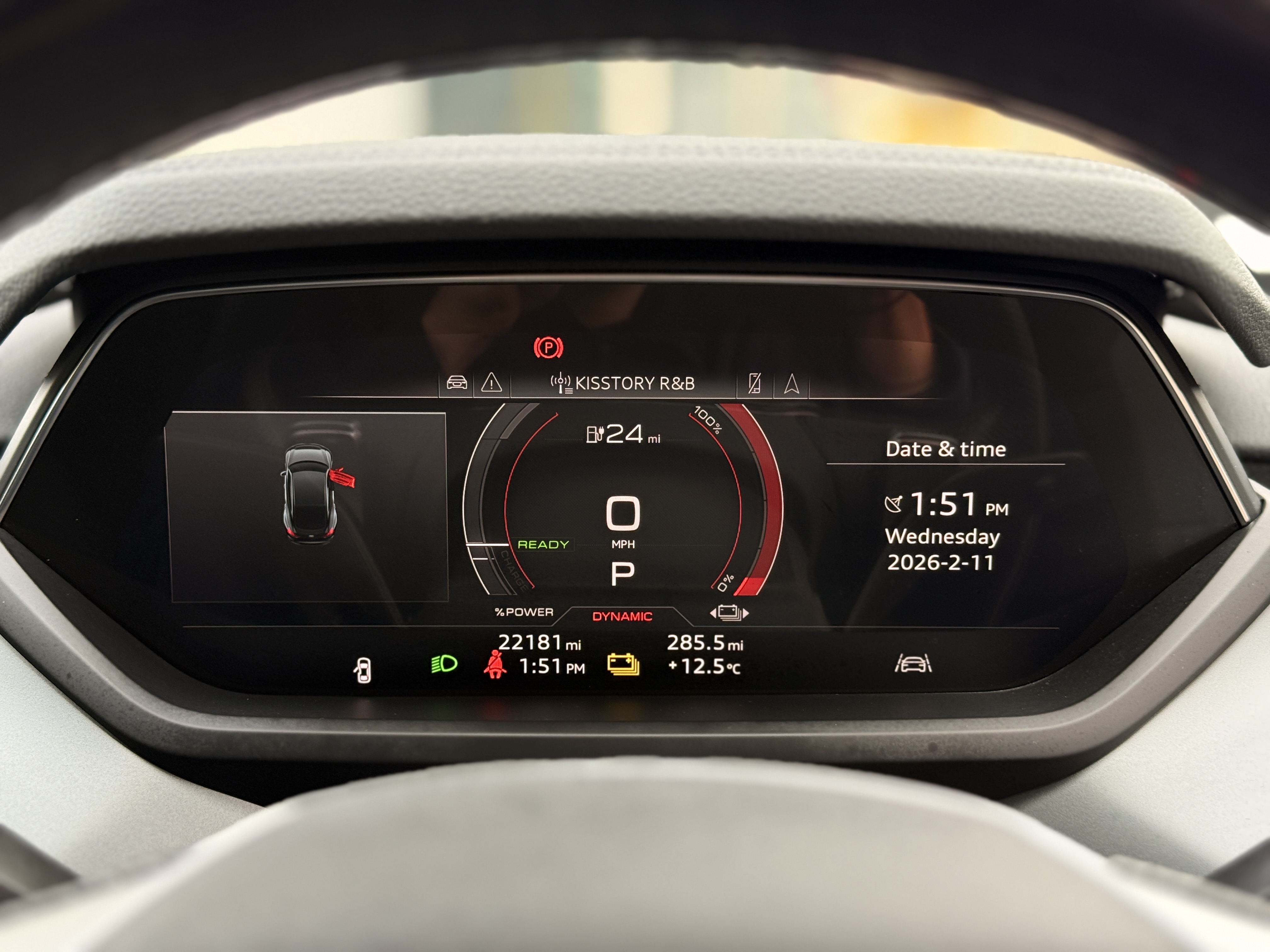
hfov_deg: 39.7
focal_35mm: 48
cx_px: 635
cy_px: 476
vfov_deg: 30.3
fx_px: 1761
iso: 200
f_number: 1.78
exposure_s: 1/60
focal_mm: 6.76
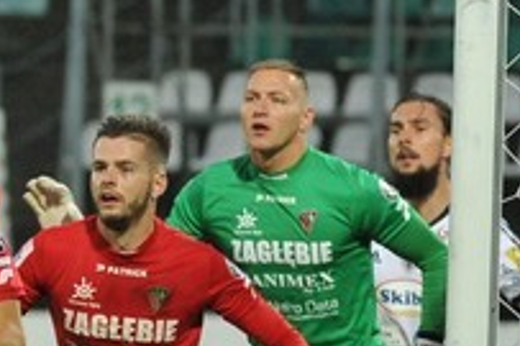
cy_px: 329
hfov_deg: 2.6
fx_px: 11387
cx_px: -348
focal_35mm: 789
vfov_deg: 1.7
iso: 3200
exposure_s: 1/640
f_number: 4
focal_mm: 200
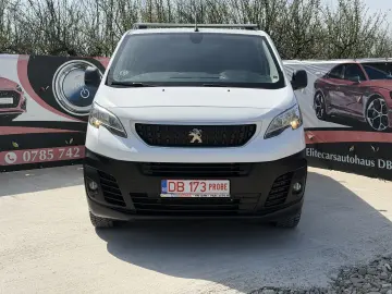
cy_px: 147
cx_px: 196
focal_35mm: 48
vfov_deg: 30.3
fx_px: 544
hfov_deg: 39.7
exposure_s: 1/5208
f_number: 1.78
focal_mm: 6.76
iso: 64
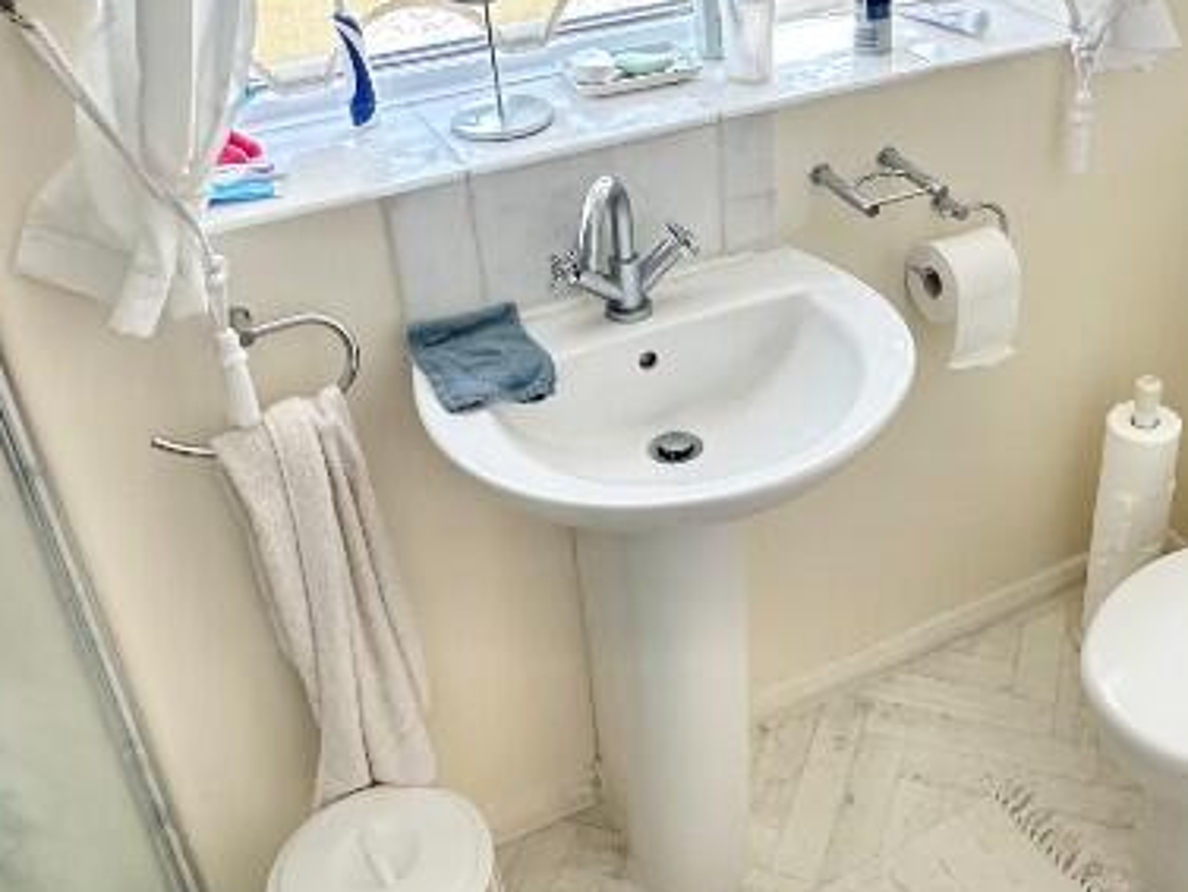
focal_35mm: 38
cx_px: 728
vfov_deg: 37.5
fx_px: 1305
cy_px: 325
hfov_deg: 48.6
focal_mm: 2.22
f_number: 2.2
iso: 200
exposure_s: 1/99
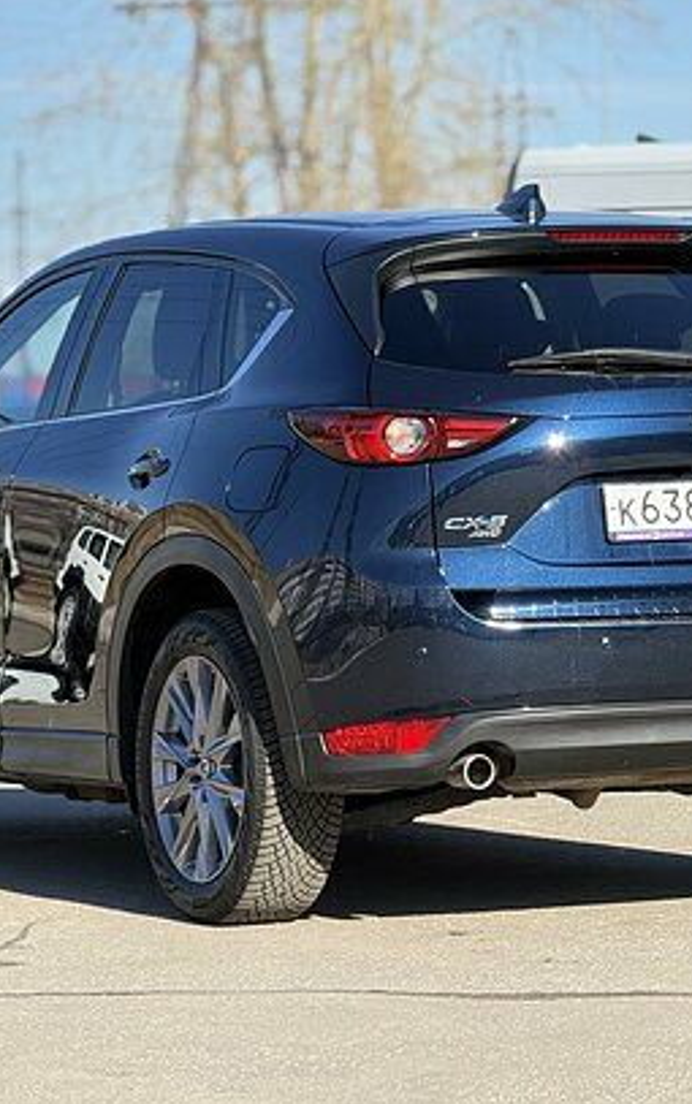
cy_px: 551
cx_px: 347
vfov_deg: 12.2
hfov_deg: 7.7
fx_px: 5151
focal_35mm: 171
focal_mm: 15.66
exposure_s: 1/397
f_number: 2.8
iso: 64
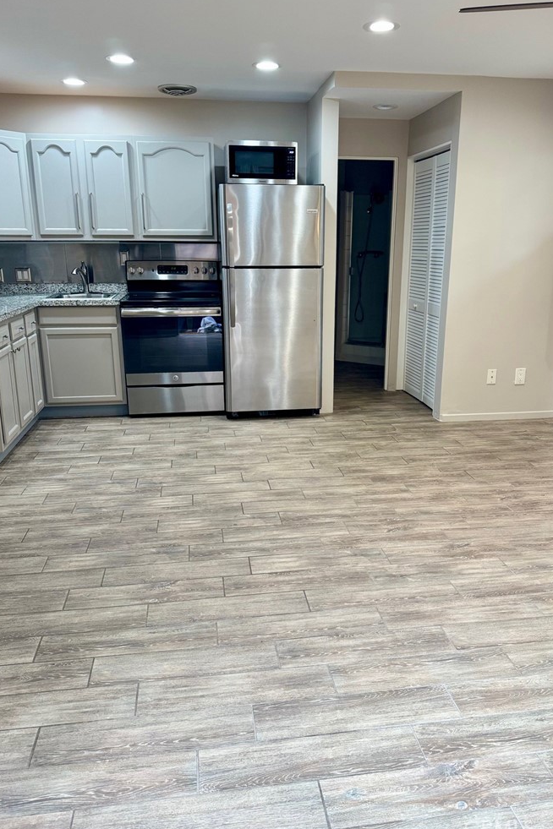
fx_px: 599
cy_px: 408
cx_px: 292
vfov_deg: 69.4
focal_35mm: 26
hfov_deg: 49.5
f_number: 1.78
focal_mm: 6.86
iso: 160
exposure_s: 1/120
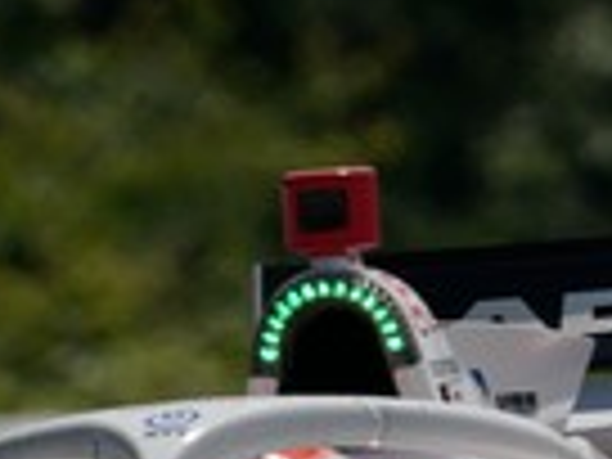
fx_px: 54082
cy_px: 459
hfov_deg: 0.6
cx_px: 189
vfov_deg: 0.5
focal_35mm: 3059
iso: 200
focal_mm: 600
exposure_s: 1/1000
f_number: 10
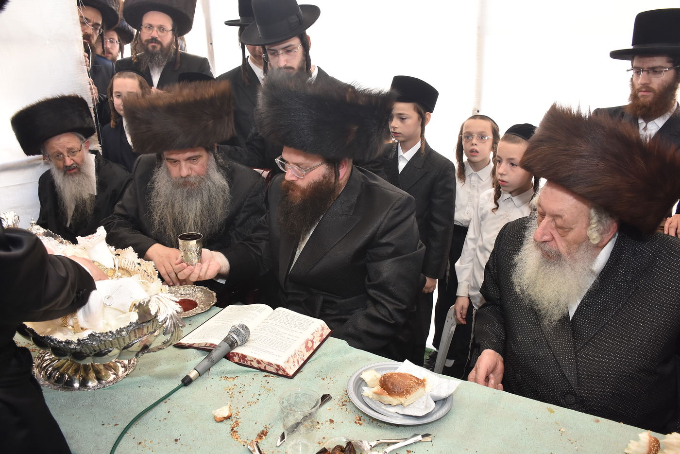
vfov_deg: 47.9
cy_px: 227
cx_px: 340
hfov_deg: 67.4
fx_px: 510
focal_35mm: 27
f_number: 6.3
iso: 640
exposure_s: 1/160
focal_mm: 18
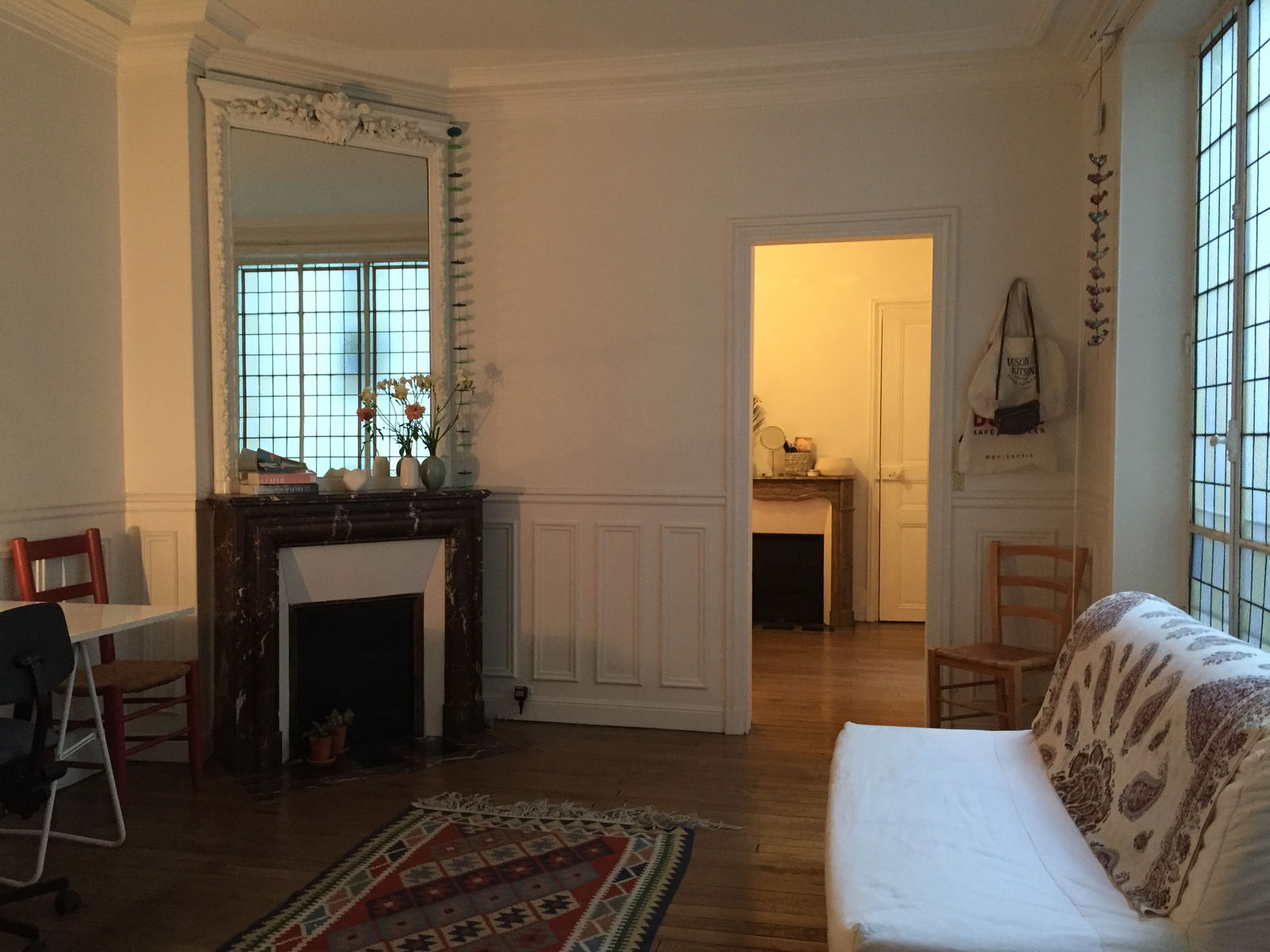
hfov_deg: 61.7
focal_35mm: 29
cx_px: 635
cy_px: 476
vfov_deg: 48.2
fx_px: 1064
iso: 250
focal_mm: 4.15
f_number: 2.2
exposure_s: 1/24
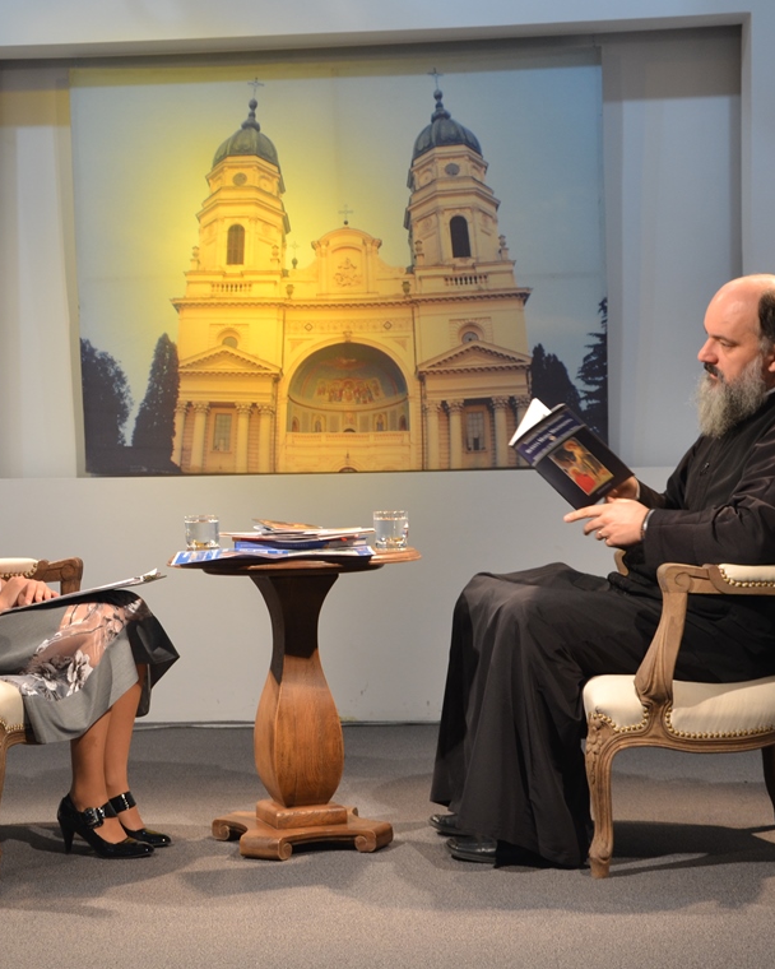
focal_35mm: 64
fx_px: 1835
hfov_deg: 23.8
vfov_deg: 29.6
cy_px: 484
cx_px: 268
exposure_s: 1/25
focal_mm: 30
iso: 400
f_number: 4.2
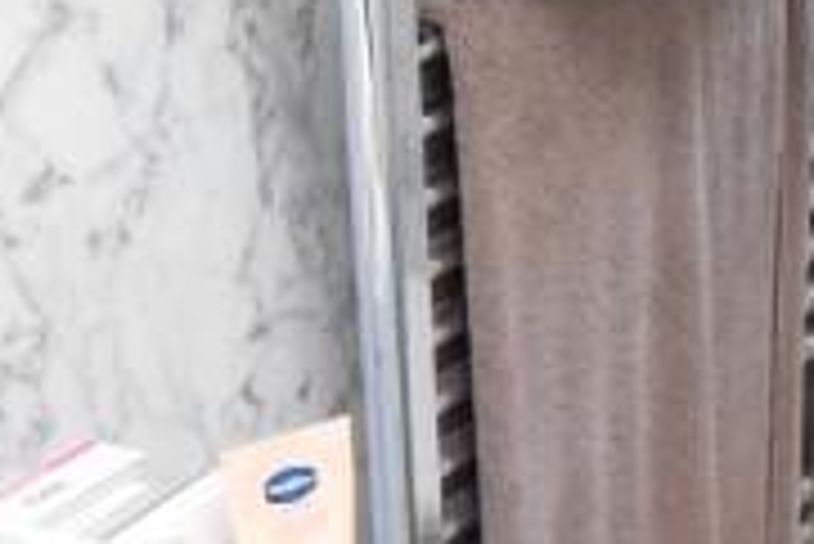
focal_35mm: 102
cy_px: 360
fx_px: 2308
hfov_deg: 19.6
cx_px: 760
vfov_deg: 13.4
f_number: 4
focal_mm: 12
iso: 2500
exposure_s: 1/60
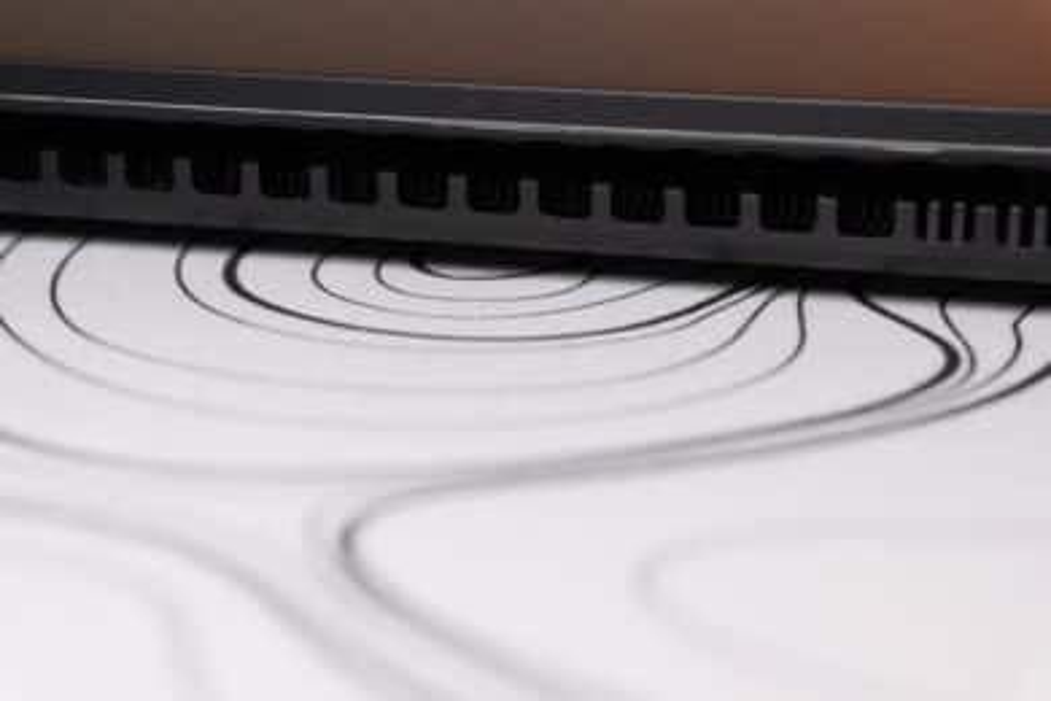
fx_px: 2189
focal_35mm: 75
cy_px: 350
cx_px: 526
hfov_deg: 27.0
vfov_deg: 18.2
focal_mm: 50
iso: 2500
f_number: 8
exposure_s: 1/150
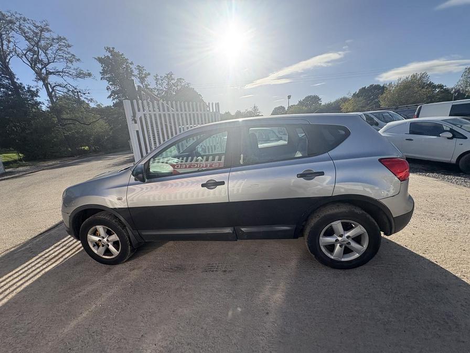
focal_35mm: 14
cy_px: 176
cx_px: 235
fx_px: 190
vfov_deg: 85.7
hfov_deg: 102.1
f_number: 2.2
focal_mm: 2.22
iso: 40
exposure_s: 1/1299
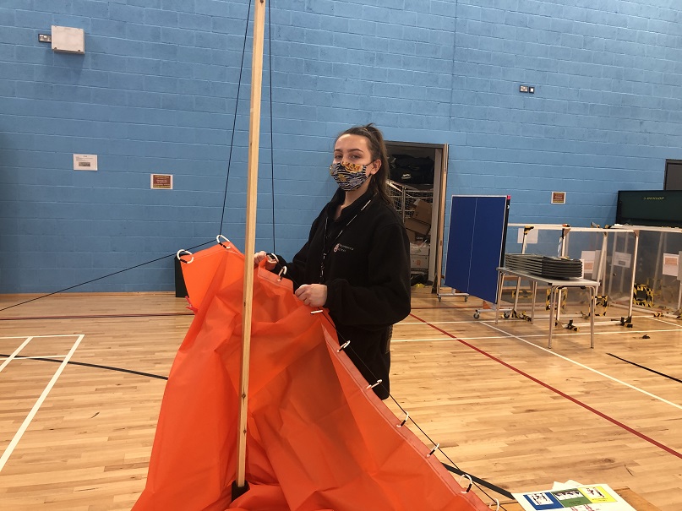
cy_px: 256
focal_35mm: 28
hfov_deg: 63.5
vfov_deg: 49.7
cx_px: 341
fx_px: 552
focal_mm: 4
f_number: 1.8
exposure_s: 1/24
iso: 32
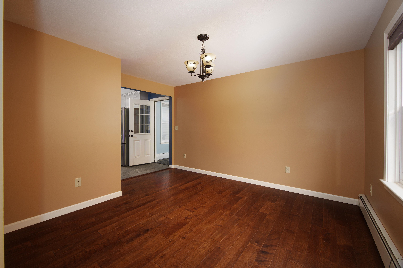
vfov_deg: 79.2
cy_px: 134
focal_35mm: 14
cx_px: 202
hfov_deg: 102.3
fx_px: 162
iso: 320
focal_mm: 14.5
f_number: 9
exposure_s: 1/1.67
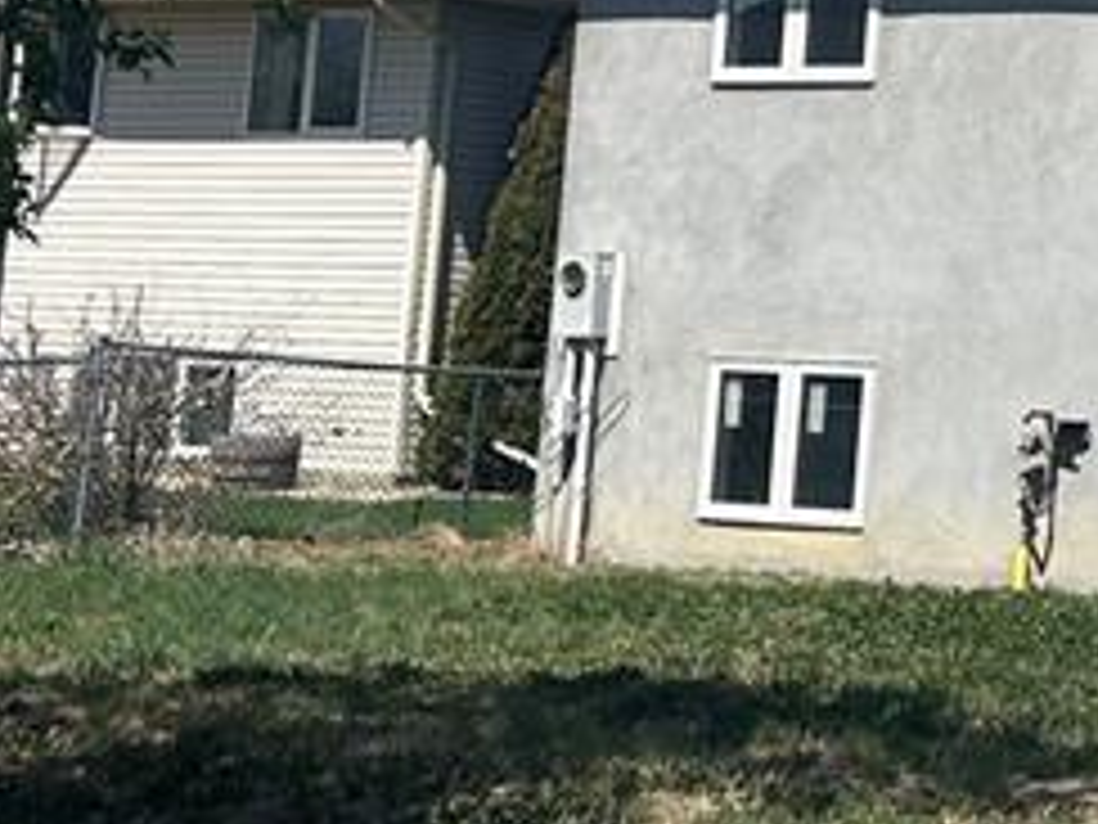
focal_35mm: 109
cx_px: 1836
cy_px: 36
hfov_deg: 15.9
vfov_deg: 13.4
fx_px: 3457
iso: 50
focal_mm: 5.7
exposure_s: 1/5587
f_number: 1.5
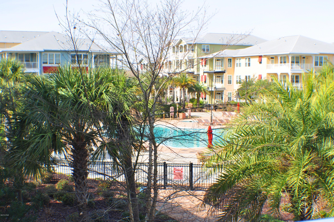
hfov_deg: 28.1
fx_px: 667
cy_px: 111
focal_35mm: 72
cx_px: 167
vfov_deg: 18.9
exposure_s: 1/200
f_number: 9
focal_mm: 48
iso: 200
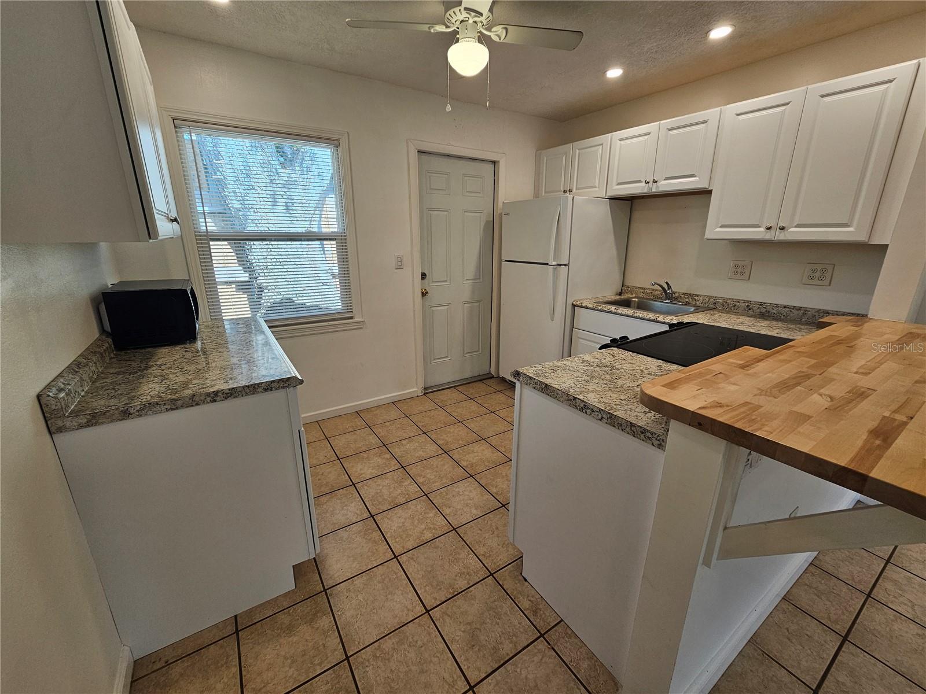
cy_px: 347
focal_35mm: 13
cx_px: 463
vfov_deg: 89.9
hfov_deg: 106.2
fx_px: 348
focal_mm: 2.2
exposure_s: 1/60
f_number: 2.2
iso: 50
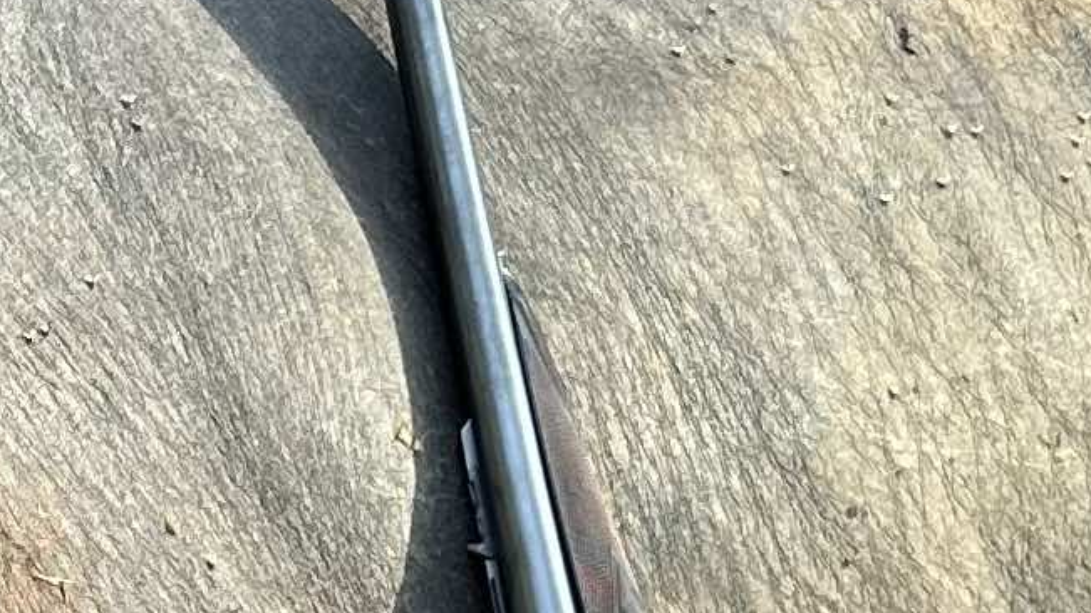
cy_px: 1517
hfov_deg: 12.7
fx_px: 4686
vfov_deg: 7.0
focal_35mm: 162
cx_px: -471
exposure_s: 1/486
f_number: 1.78
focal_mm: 6.86
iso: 80
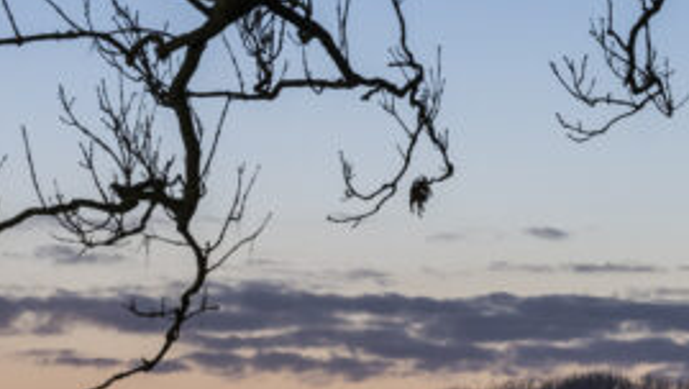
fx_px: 4005
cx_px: -353
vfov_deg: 5.5
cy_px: 577
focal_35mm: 219
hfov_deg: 9.5
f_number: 7.1
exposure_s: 1/1.67
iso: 640
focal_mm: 55
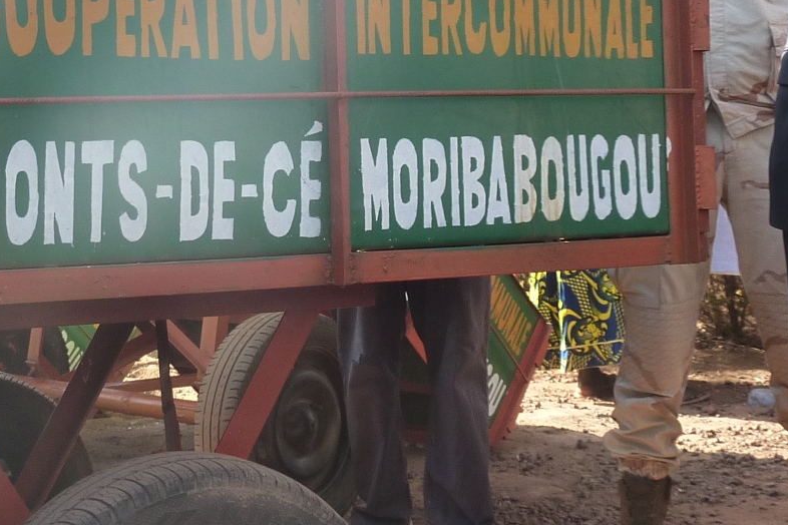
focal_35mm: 65
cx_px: 279
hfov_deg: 30.8
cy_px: 156
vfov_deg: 20.8
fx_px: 1423
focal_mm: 4.4
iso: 125
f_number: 3.5
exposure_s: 1/125
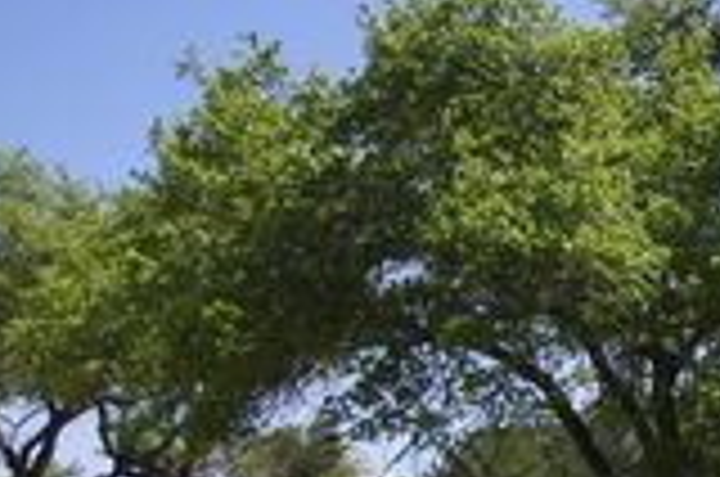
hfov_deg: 19.5
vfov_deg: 14.0
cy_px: 598
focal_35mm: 94
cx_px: 1012
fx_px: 1876
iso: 100
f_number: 7.1
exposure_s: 1/200
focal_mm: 20
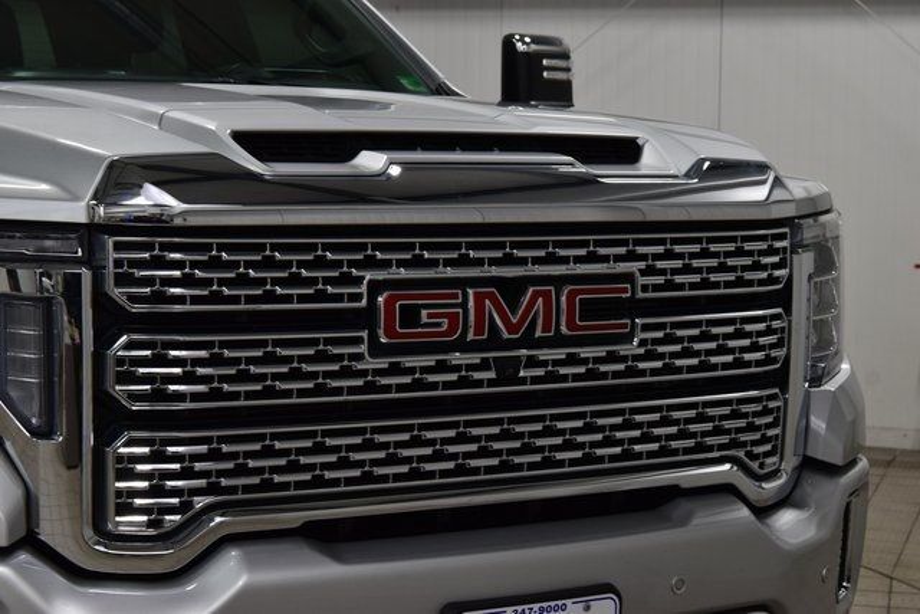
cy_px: 307
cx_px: 460
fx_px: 1994
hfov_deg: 26.0
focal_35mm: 78
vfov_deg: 17.5
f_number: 8
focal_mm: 52
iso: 1250
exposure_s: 1/60
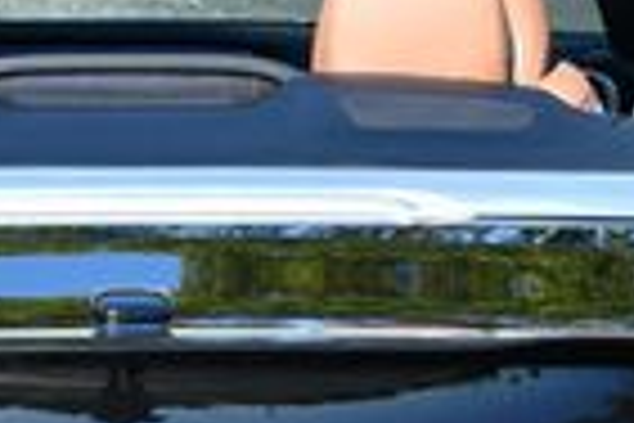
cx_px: 108
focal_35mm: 308
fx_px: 5424
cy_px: 576
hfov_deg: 6.7
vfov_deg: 4.4
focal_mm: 34
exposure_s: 1/250
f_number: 8
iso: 180
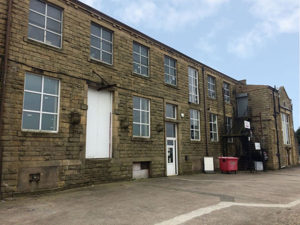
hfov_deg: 61.7
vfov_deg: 48.2
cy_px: 112
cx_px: 150
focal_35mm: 29
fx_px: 251
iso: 32
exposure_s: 1/977
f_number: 2.2
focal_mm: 4.2
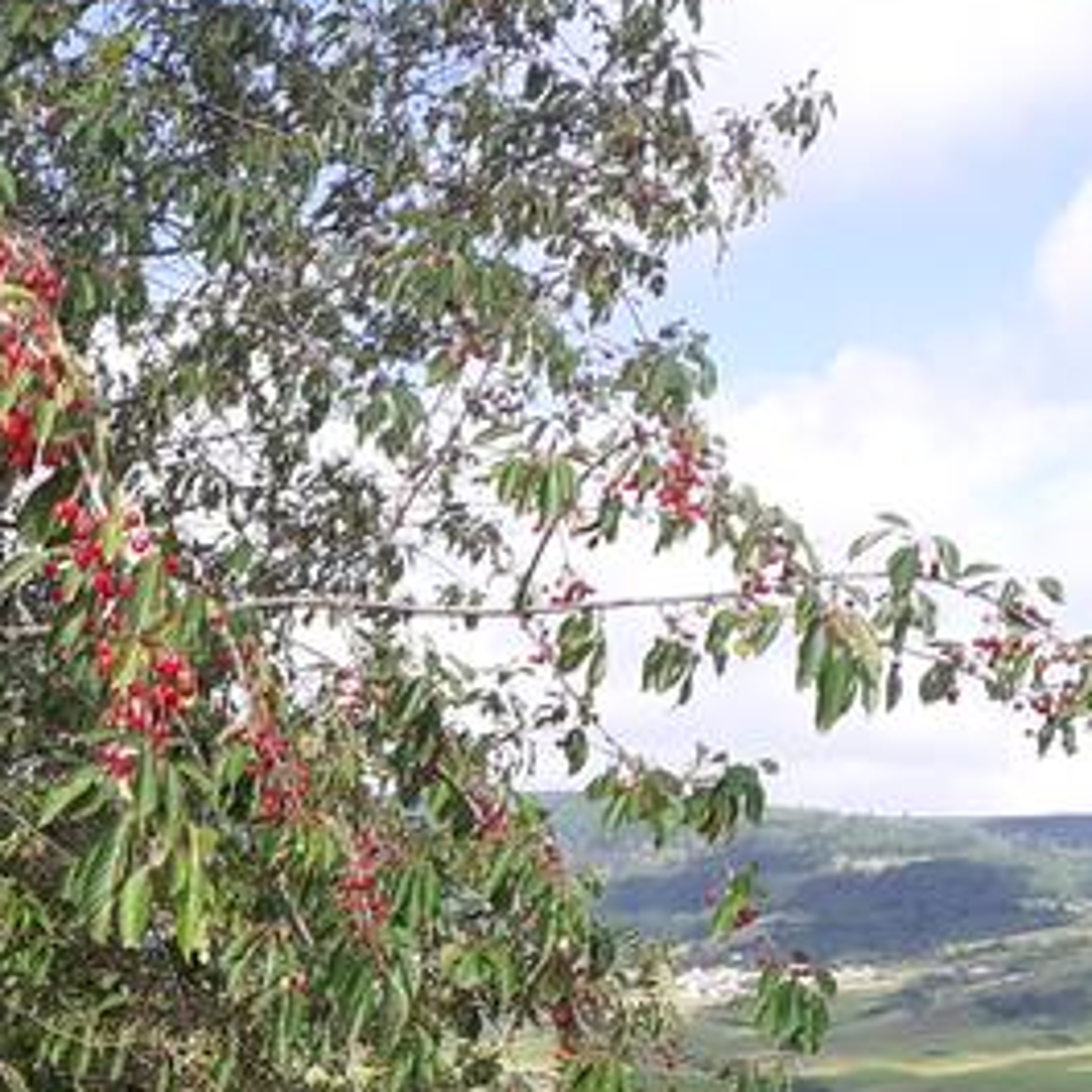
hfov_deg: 22.7
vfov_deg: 22.7
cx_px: -87
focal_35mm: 72
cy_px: 1174
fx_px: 2570
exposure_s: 1/824
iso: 40
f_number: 1.9
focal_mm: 3.6
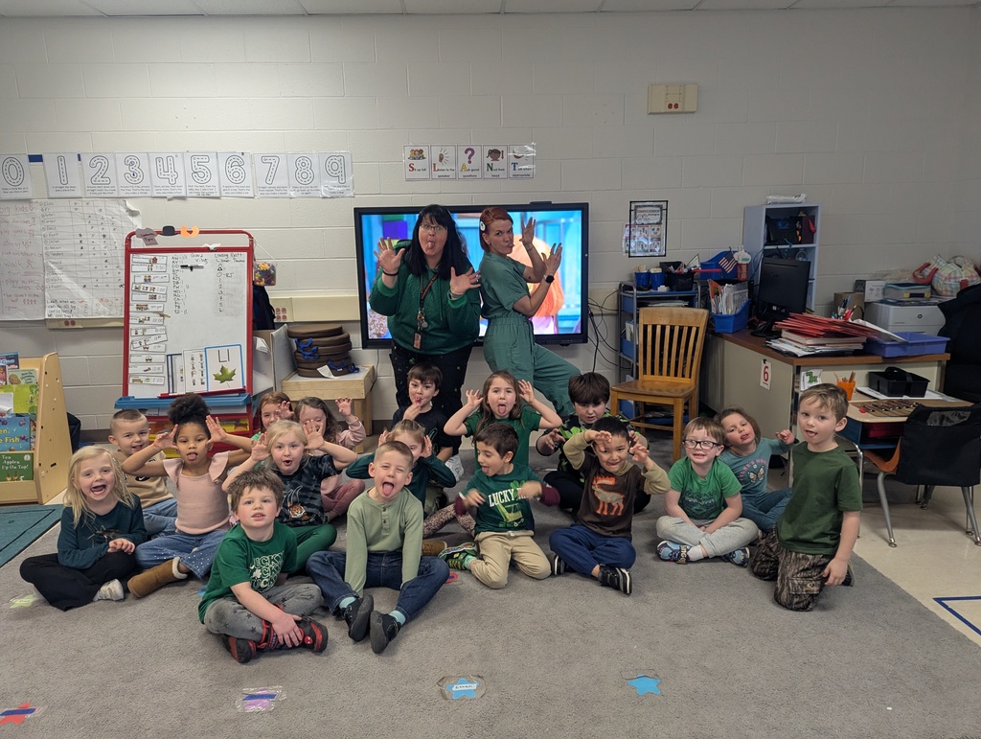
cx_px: 490
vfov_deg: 56.9
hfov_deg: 71.5
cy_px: 370
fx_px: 681
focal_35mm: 24
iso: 215
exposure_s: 1/40
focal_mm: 6.81
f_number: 1.85
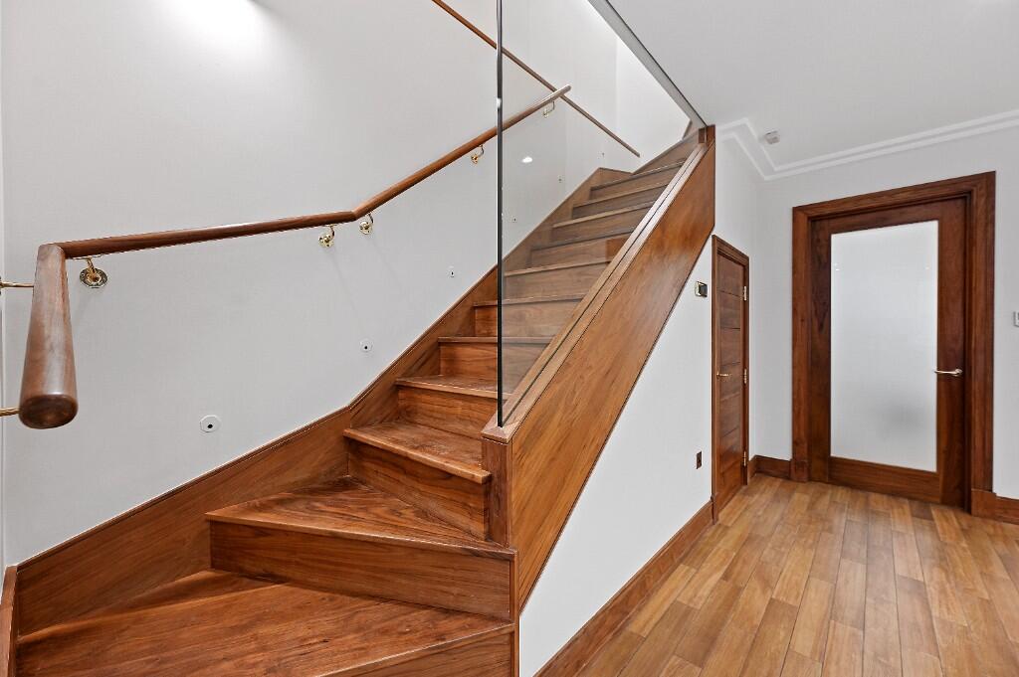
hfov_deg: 104.3
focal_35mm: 14
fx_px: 396
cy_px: 338
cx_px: 510
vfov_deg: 81.1
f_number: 5.6
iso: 250
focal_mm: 14
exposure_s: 1/2.5
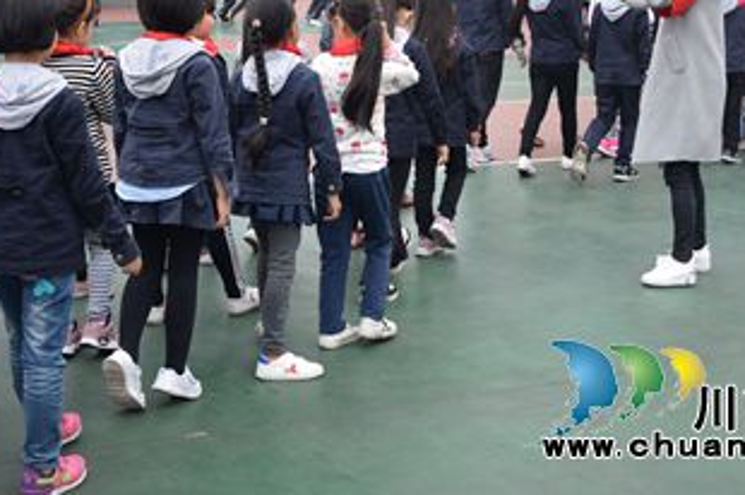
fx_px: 1302
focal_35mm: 63
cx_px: 375
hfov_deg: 31.9
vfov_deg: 21.3
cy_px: 112
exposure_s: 1/1000
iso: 800
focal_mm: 26
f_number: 4
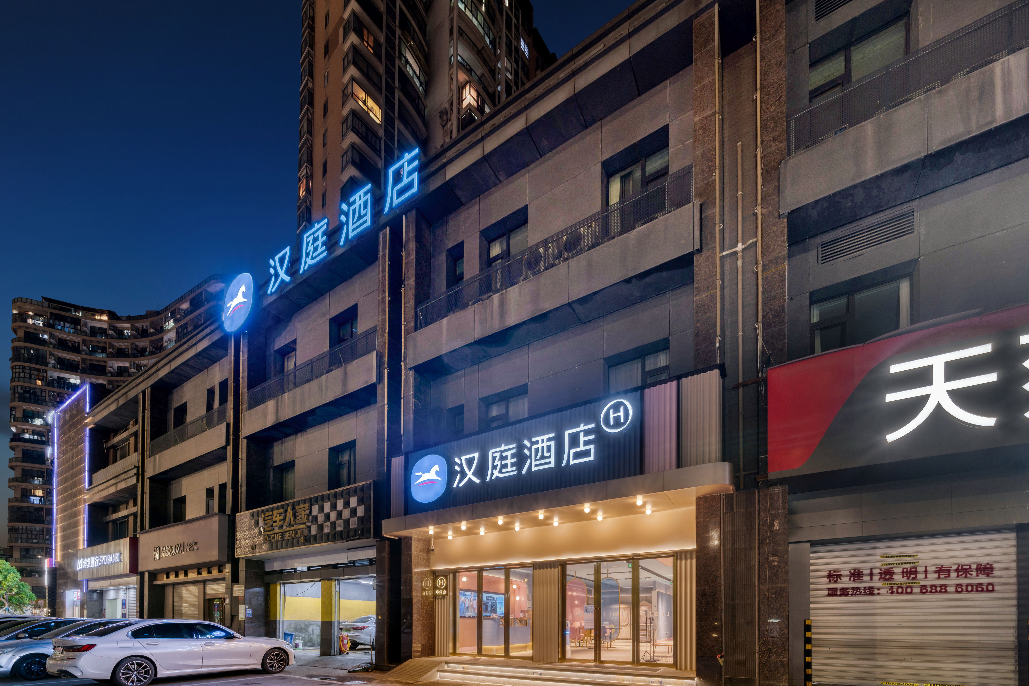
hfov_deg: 108.3
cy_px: 355
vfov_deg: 85.4
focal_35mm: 13
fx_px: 372
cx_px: 513
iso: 250
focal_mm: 12
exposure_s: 1/6
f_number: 10
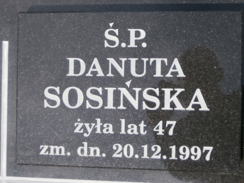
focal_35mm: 57
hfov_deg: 33.8
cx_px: 122
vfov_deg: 25.7
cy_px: 92
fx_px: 402
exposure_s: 1/320
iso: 100
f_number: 4.5
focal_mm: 10.11
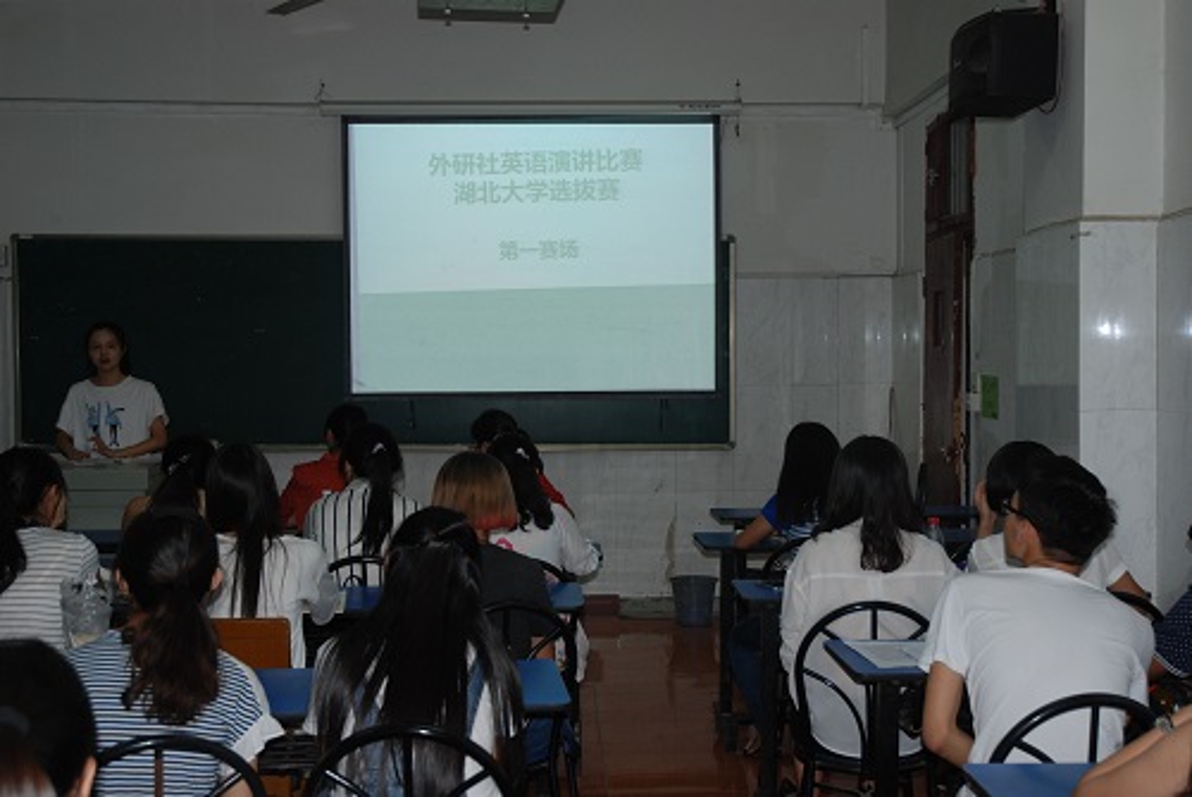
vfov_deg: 29.0
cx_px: 596
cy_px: 398
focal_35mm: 46
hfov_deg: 42.3
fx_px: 1540
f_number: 4
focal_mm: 31
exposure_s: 1/60
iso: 200
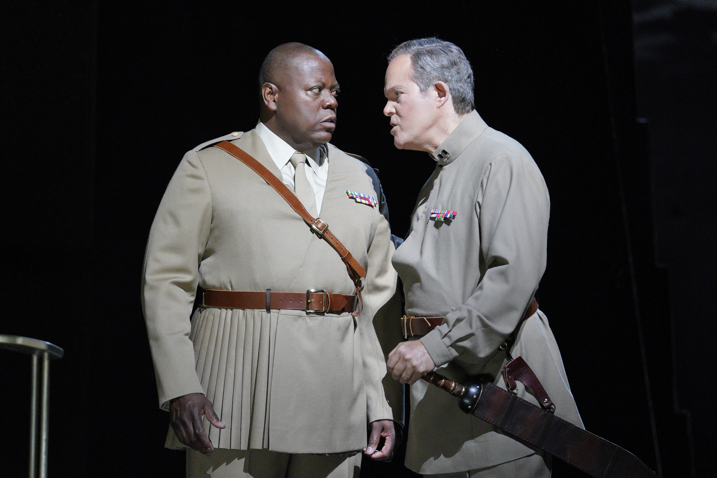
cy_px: 239
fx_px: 3386
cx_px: 358
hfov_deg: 12.1
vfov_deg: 8.1
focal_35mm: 170
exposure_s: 1/250
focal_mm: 170
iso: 5000
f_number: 4
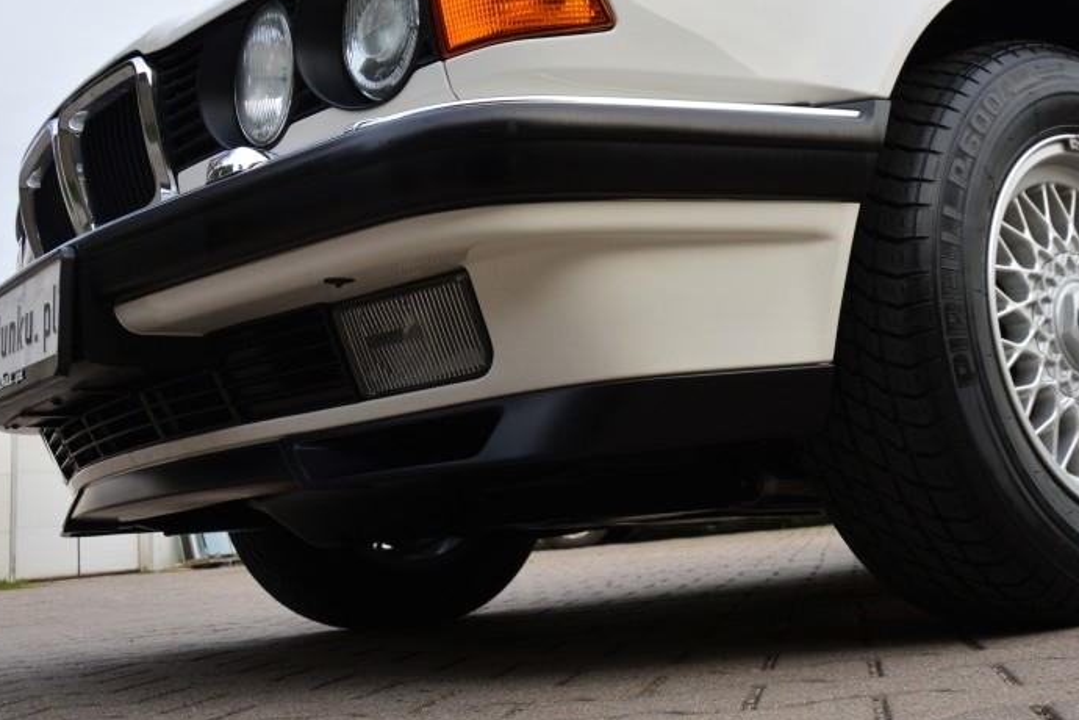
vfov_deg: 28.7
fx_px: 1401
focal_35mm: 47
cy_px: 259
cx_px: 704
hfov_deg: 41.7
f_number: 10
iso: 400
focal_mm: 21
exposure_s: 1/50
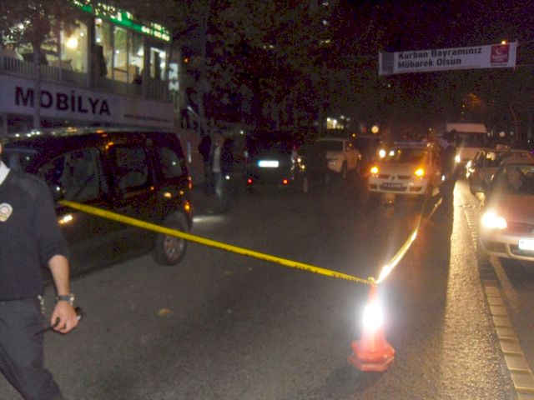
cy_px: 200
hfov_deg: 54.0
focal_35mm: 34
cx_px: 267
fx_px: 524
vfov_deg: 41.8
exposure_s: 1/45
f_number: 2.8
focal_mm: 6
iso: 400
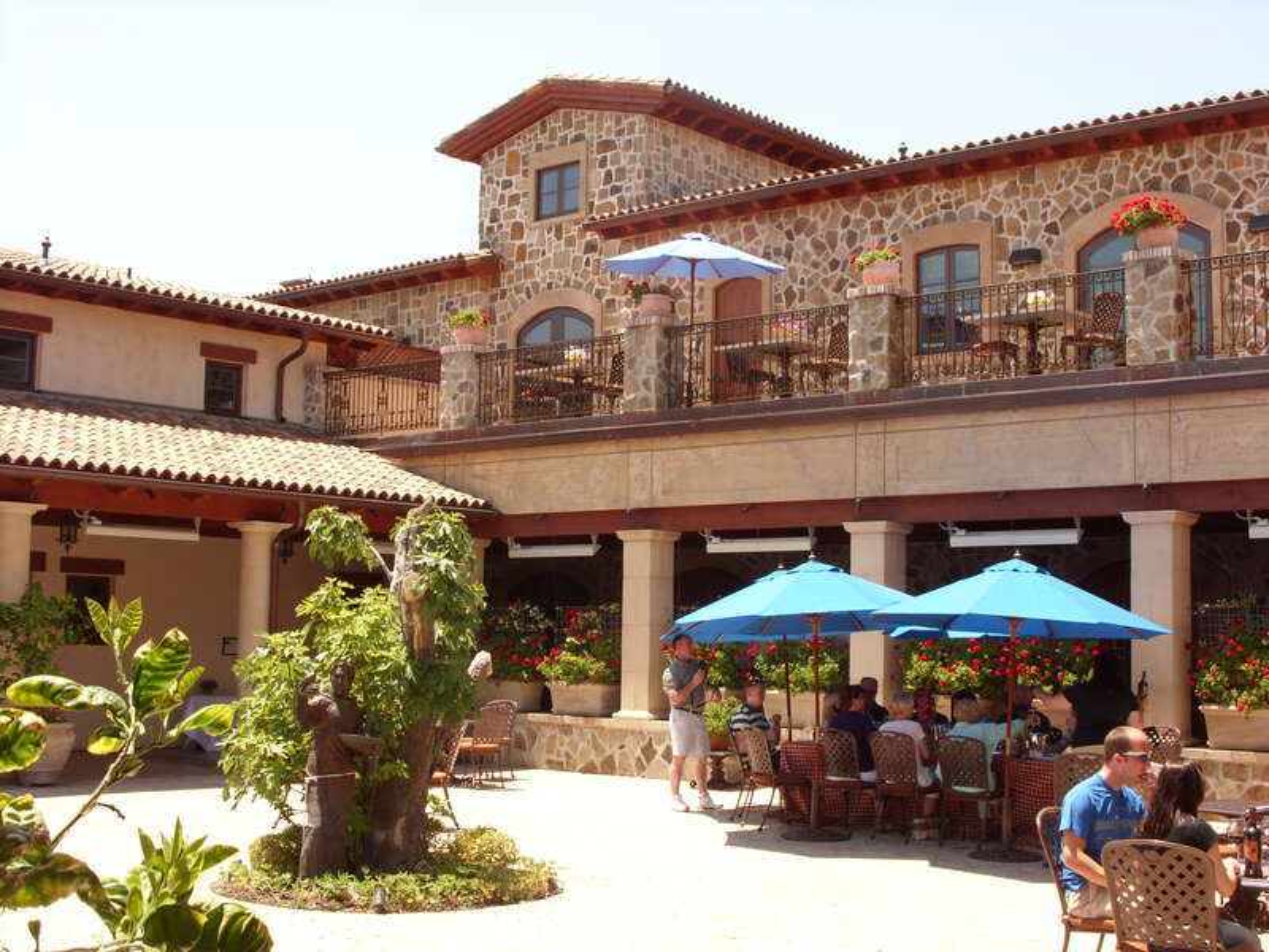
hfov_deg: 34.3
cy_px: 476
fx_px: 2053
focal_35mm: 56
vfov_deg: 26.1
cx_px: 634
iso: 50
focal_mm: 9.3
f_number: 5.3
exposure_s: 1/176
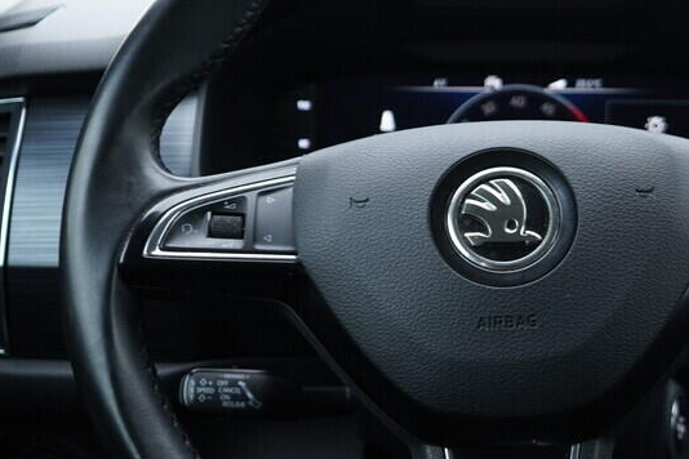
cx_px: 563
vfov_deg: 19.7
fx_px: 1320
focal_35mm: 69
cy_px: 266
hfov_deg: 28.5
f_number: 2.8
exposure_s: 1/40
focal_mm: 24
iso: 200
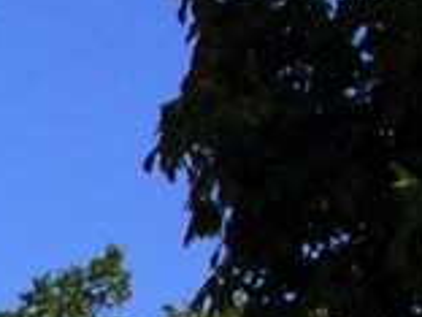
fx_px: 3036
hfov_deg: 6.9
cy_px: 851
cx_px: -947
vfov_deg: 5.7
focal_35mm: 249
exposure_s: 1/1155
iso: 100
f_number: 4.2
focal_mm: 7.85
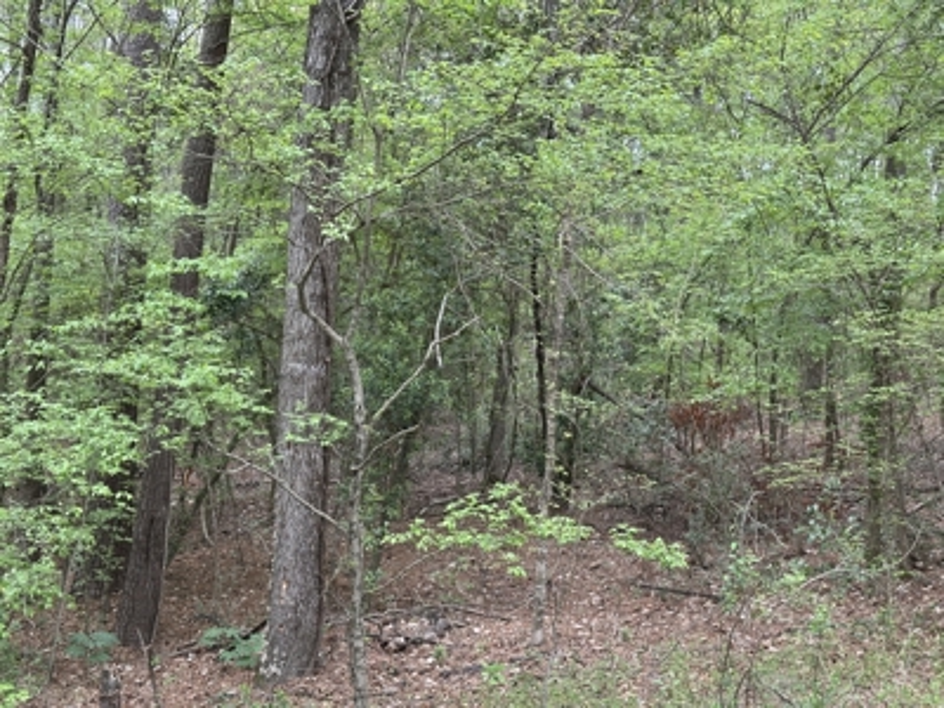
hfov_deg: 39.7
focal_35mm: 48
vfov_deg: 30.3
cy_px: 354
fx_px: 1309
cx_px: 472
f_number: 1.78
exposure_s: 1/170
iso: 64
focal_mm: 6.86
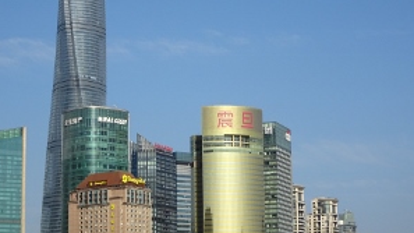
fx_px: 1175
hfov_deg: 20.0
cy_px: 89
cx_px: 206
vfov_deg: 11.3
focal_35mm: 107
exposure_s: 1/800
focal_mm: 12.42
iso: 80
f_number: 5
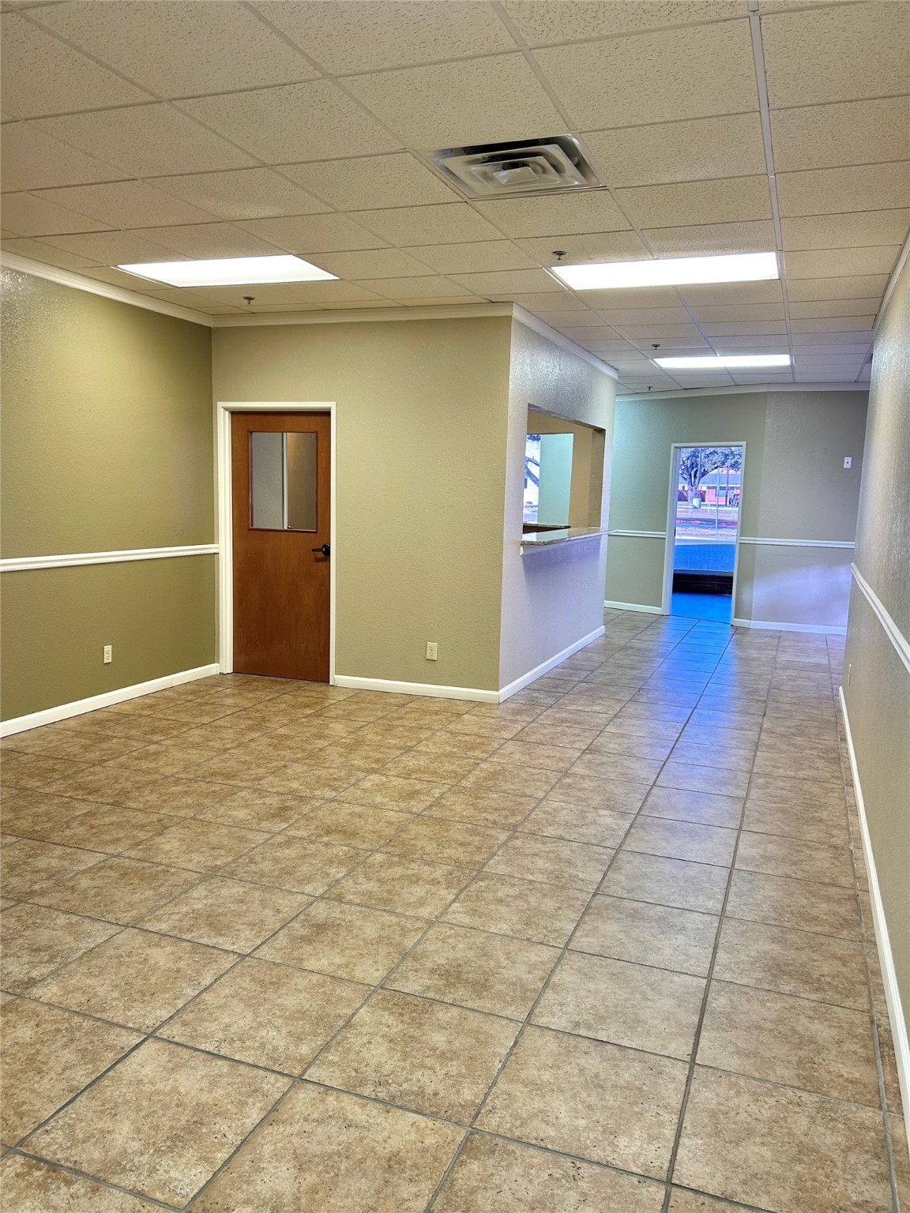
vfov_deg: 67.3
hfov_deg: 53.1
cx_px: 455
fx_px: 911
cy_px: 606
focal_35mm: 26
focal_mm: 5.7
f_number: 1.5
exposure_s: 1/60
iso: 80
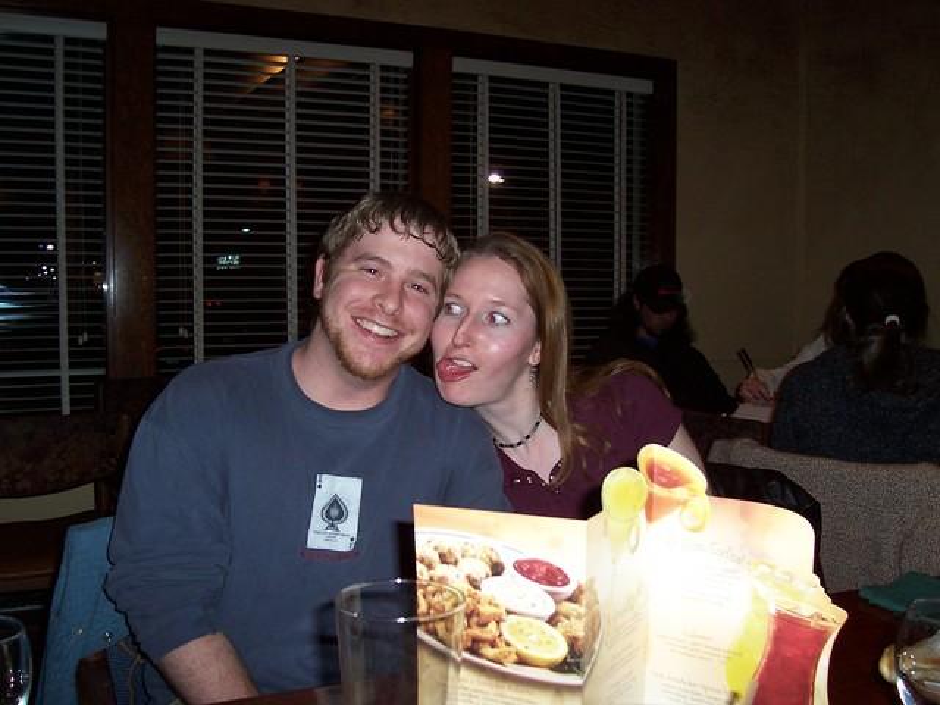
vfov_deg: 38.7
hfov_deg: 50.1
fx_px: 1005
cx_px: 470
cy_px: 352
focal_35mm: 37
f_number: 2.8
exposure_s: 1/60
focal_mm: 5.6
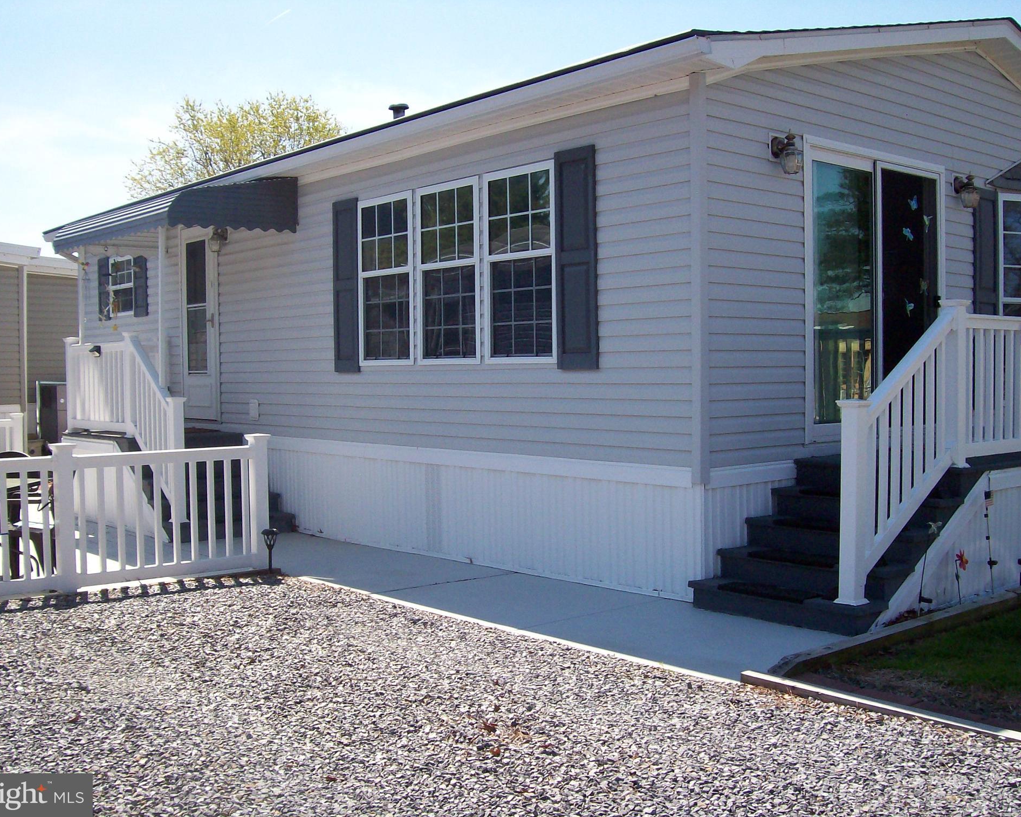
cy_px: 404
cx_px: 511
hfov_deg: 47.9
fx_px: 1148
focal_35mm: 38
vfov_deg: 39.2
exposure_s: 1/529
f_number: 4.8
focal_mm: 6
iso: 80
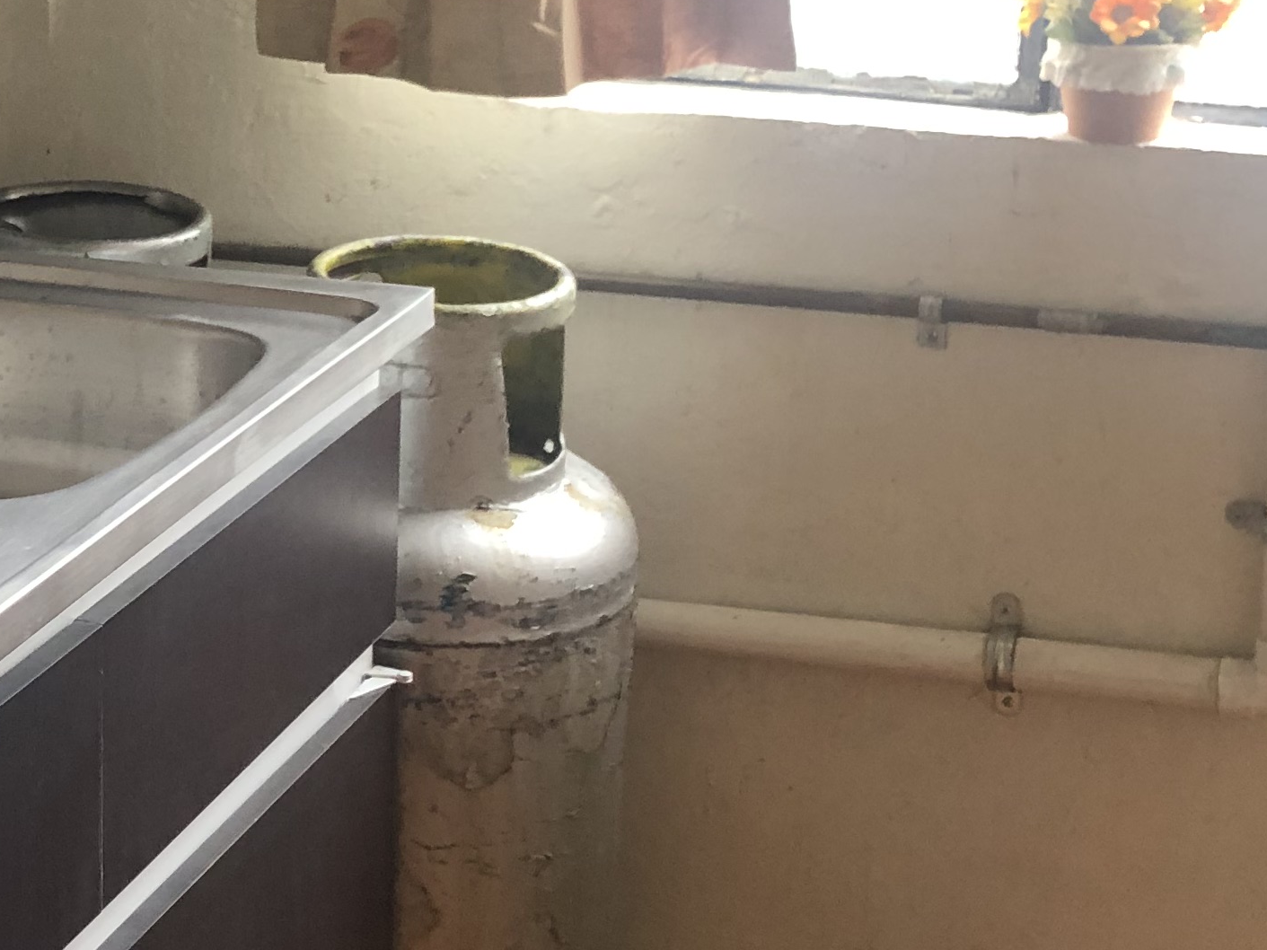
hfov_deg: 23.3
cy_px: 239
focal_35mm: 80
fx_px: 2928
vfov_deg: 18.3
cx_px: -39
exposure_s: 1/30
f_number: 1.8
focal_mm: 4
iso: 40
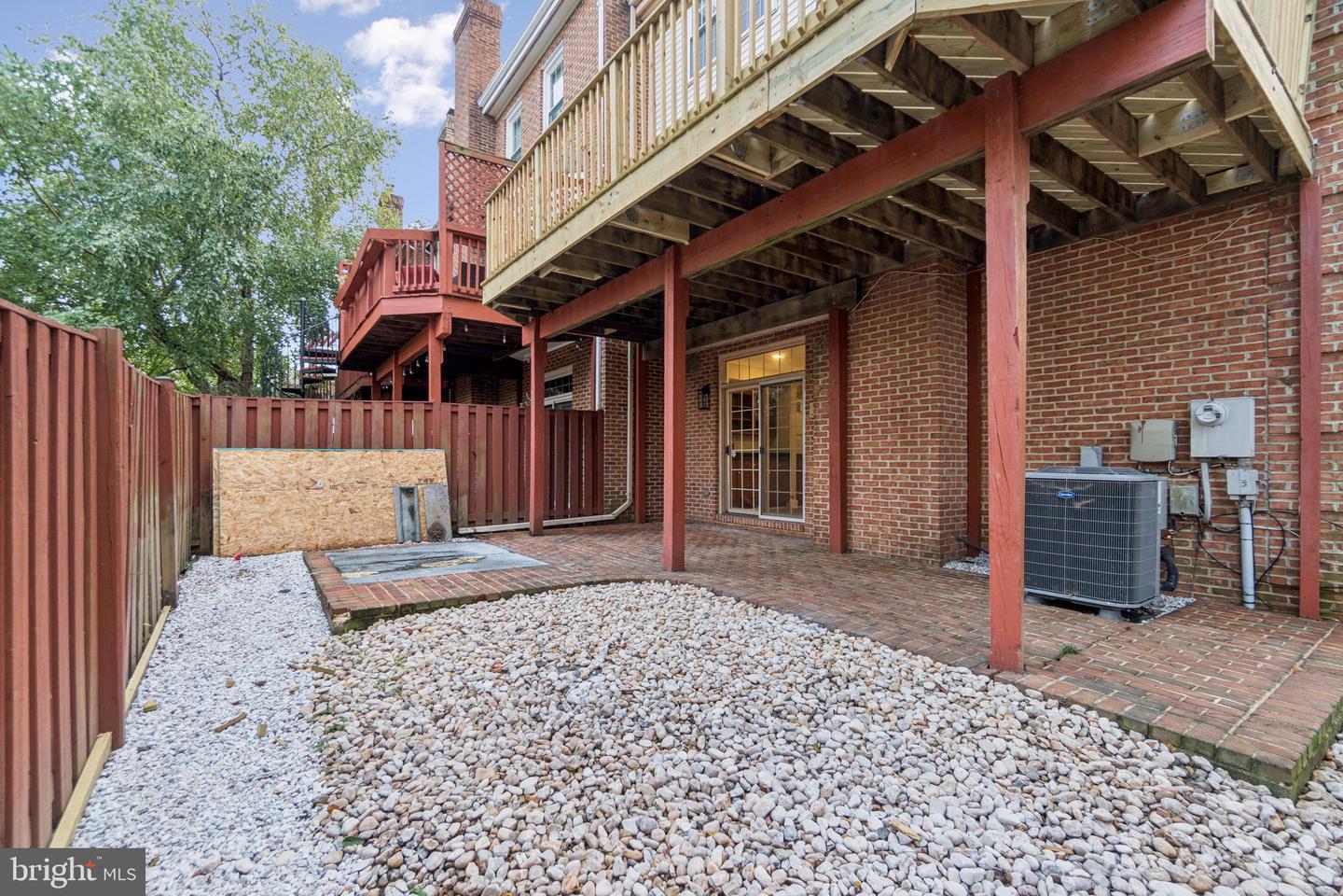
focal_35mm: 15
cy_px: 448
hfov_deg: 100.4
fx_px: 560
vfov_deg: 77.3
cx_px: 672
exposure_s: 1/30
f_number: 5
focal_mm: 10
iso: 200
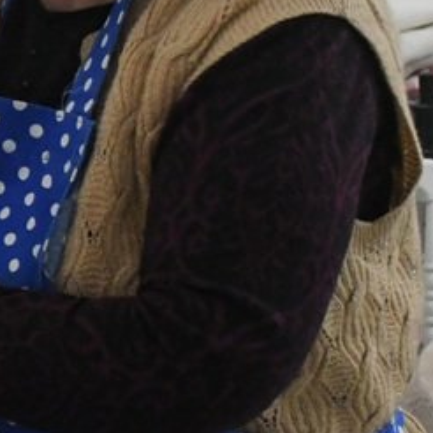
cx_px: -275
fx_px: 2448
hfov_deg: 9.7
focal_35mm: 173
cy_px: 211
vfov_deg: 10.1
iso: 4500
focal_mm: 24
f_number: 4.5
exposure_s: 1/250
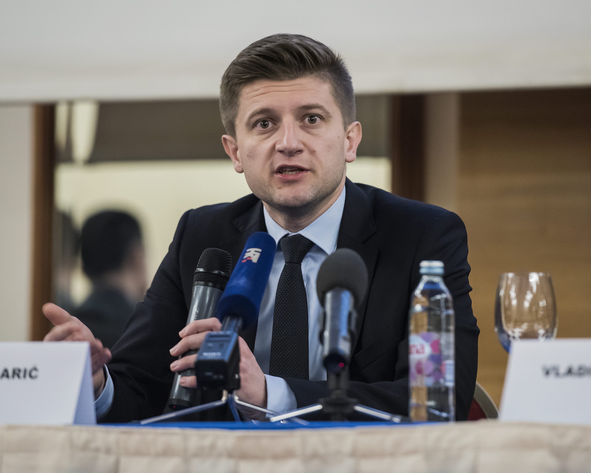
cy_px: 237
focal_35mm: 220
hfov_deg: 8.8
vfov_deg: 7.0
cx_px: 295
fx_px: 3847
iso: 2500
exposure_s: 1/100
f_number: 3.2
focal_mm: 195
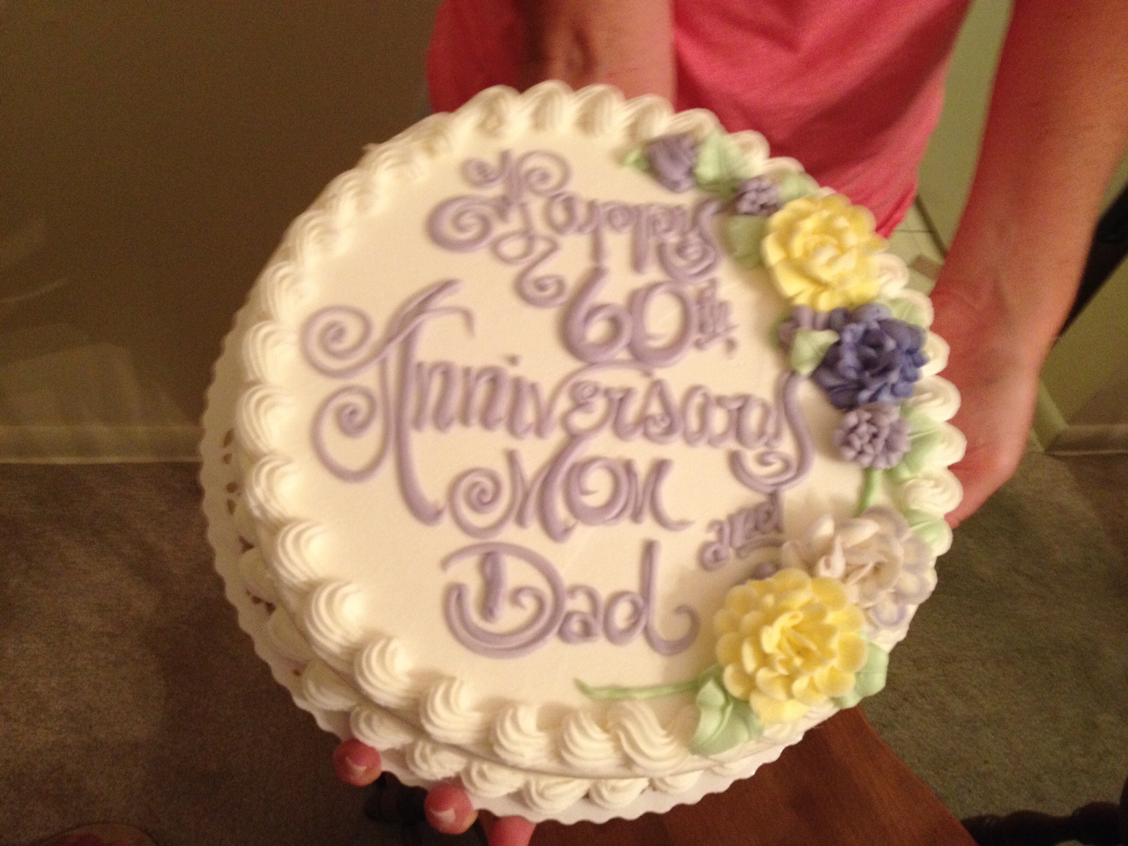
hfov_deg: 52.6
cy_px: 423
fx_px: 1141
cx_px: 564
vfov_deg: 40.7
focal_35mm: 35
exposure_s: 1/20
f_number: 2.4
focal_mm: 4.28
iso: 250
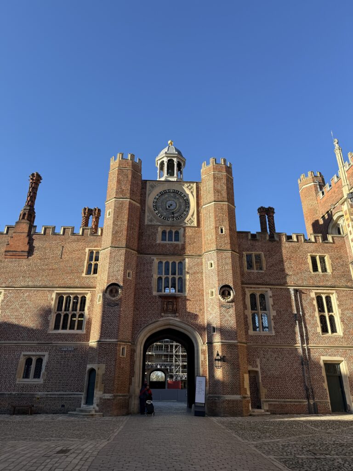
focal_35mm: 24
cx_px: 176
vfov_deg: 71.6
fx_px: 326
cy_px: 236
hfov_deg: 56.8
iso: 80
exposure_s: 1/2000
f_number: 1.78
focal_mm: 6.76
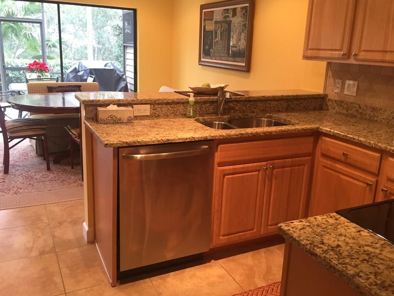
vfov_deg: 44.2
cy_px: 144
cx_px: 202
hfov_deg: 56.8
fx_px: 364
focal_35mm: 32
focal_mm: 4.15
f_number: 2.2
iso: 125
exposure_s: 1/30
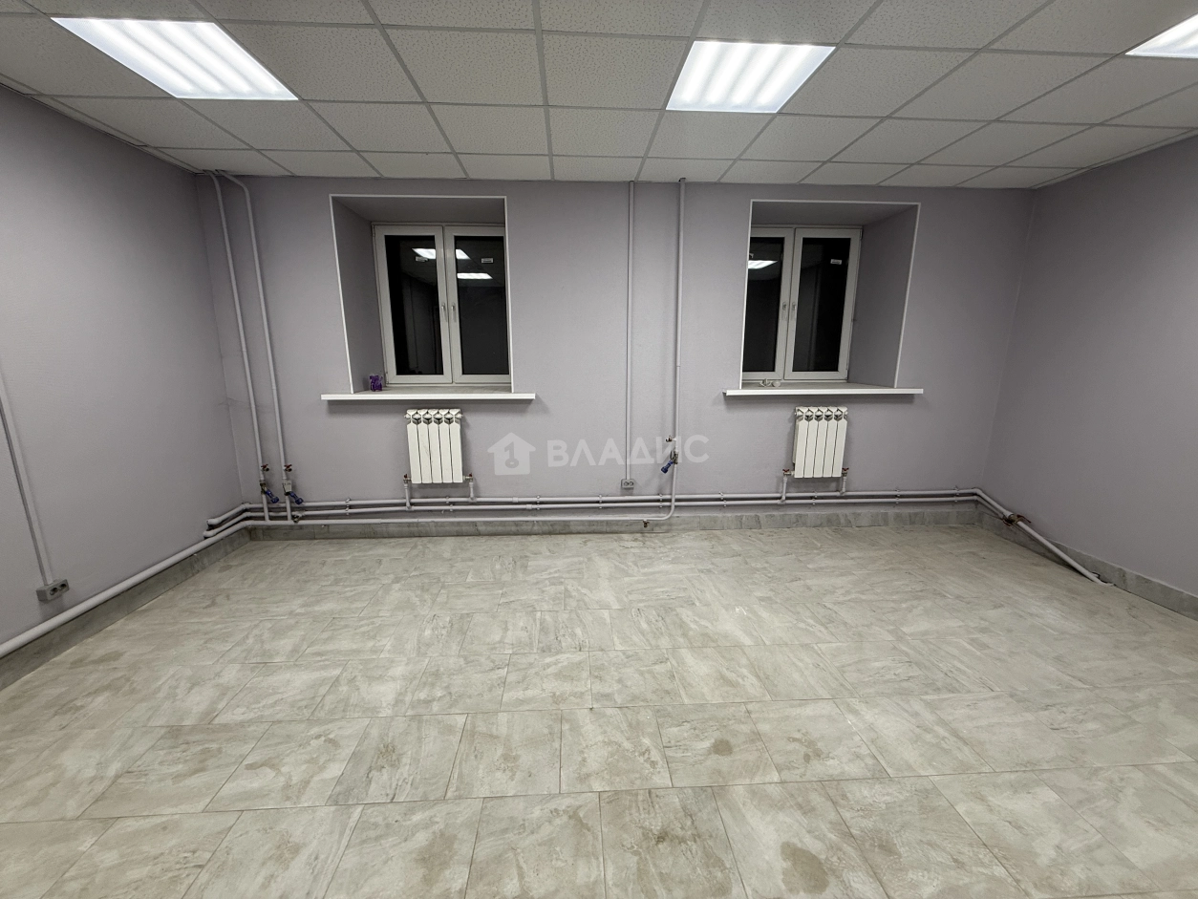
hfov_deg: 102.1
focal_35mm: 14
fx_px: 485
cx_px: 599
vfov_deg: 85.7
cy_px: 450
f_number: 2.2
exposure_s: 1/100
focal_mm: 2.22
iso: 100
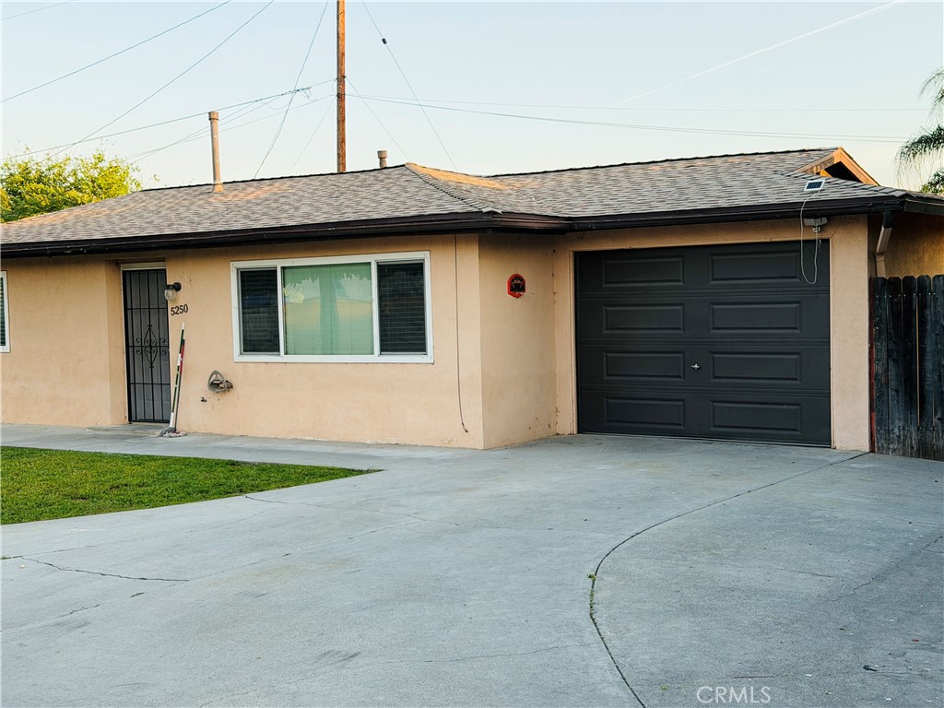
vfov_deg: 30.3
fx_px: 1309
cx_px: 472
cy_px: 354
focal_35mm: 48
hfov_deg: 39.7
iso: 80
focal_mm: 6.76
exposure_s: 1/574
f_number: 1.78
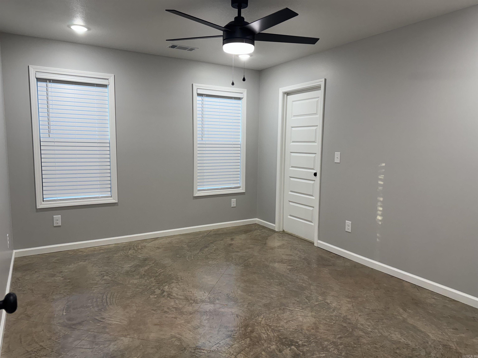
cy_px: 179
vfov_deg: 56.8
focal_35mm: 24
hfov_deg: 71.6
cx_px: 239
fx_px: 331
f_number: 1.78
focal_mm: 6.76
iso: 125
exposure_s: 1/120
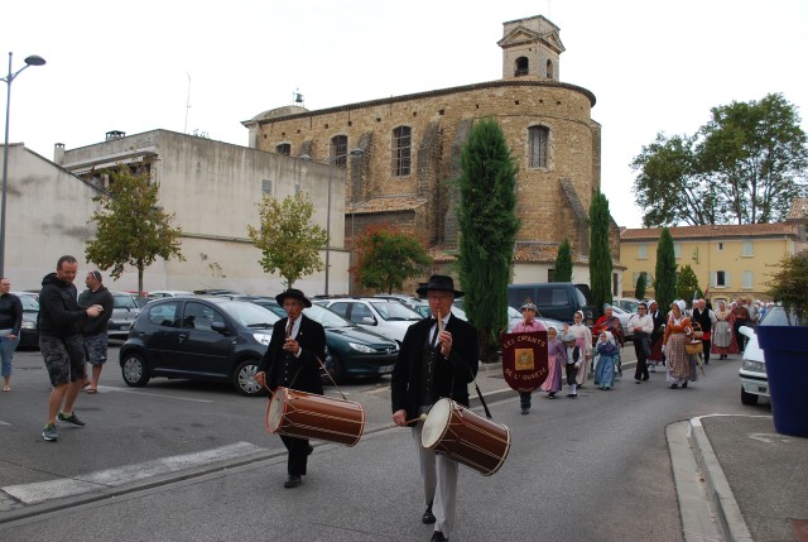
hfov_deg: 57.1
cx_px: 404
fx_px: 742
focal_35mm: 33
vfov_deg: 40.1
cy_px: 271
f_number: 5.6
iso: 100
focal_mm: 22
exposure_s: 1/125
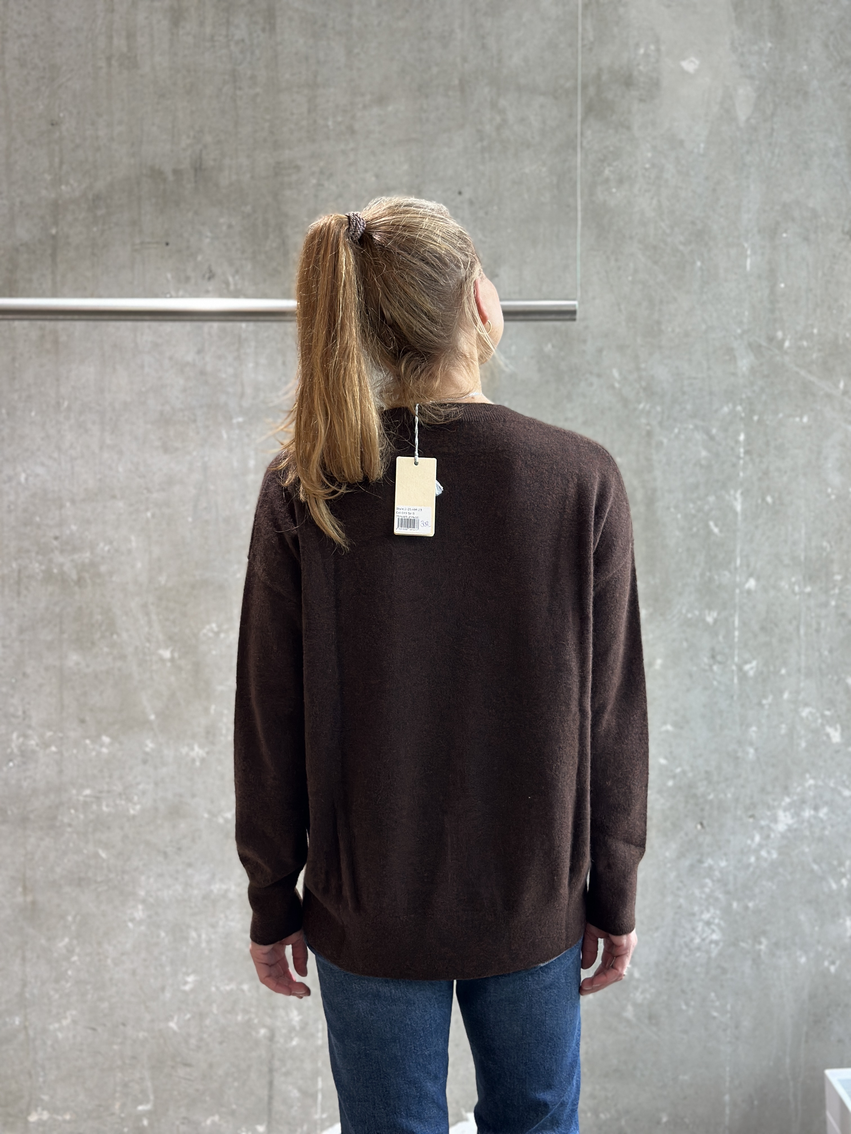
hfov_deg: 30.3
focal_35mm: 48
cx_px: 426
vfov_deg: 39.7
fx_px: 1573
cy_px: 567
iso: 200
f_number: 1.78
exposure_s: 1/100
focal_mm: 6.86
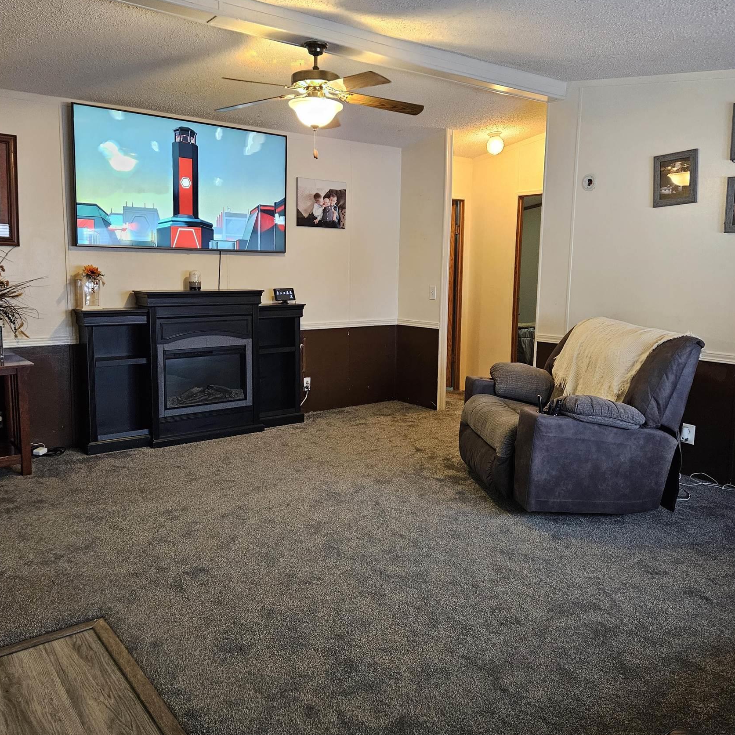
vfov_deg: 57.3
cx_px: 360
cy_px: 355
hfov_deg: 57.3
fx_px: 673
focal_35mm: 28
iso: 400
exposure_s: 1/96.1
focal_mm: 5.4
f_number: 1.8
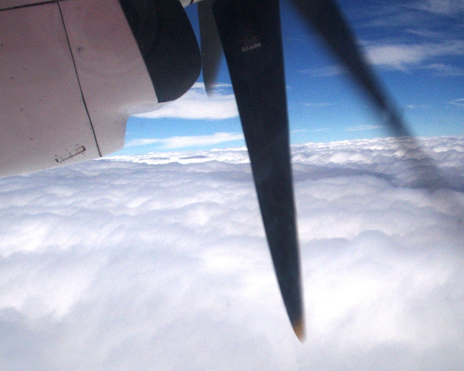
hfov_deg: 37.7
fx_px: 673
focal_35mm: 49
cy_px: 233
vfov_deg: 30.7
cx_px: 306
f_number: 4.5
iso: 100
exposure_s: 1/2000
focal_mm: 5.9
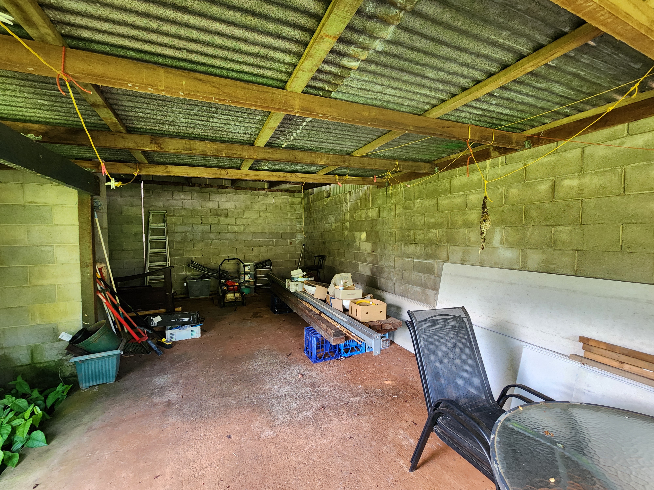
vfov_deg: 89.9
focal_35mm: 13
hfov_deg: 106.2
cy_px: 245
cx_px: 327
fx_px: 246
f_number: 2.2
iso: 400
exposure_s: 1/50
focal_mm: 2.2
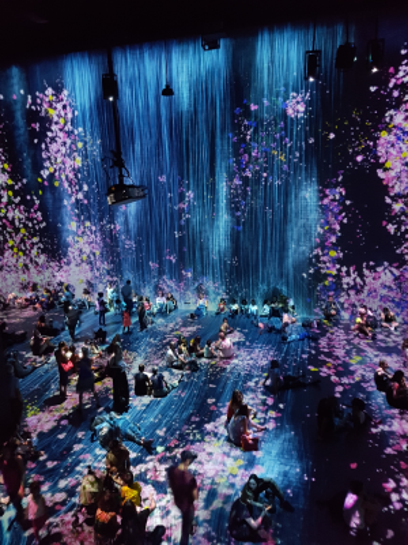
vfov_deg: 67.3
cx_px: 204
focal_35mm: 26
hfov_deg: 53.1
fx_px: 409
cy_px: 272
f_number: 1.7
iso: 800
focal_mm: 4.2
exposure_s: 1/10
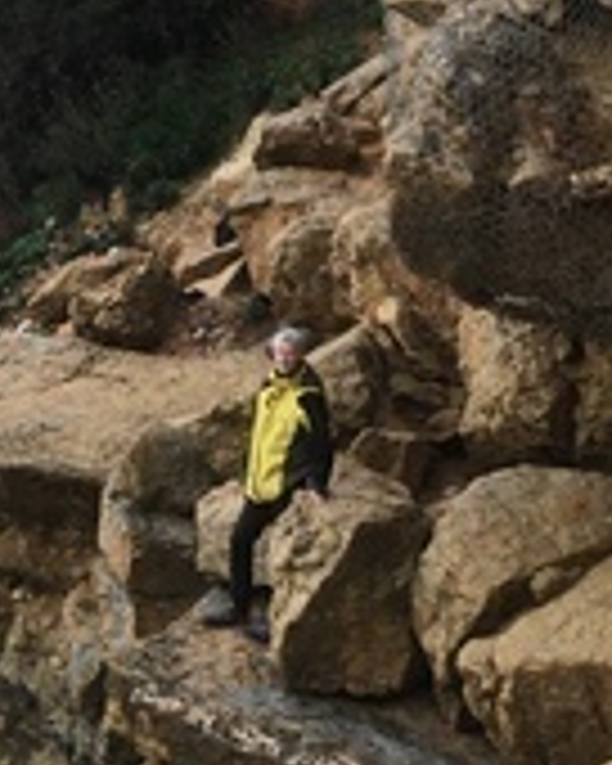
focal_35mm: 128
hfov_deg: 12.0
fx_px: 2898
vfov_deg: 14.9
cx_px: 63
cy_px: 693
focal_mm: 4.15
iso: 32
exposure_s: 1/100
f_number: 2.2
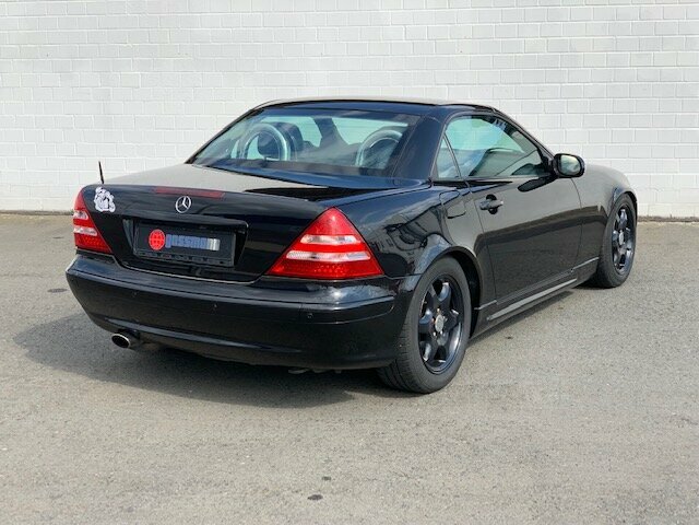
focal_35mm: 52
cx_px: 350
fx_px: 1050
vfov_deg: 28.0
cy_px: 262
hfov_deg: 36.8
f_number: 2.4
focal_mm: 6
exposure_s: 1/666
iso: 16
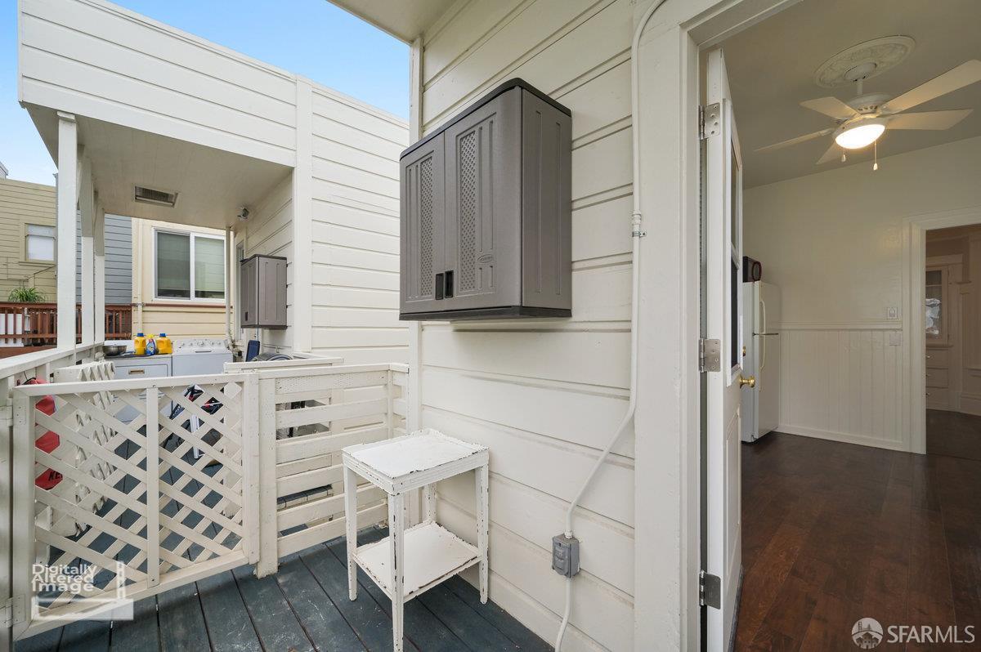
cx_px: 490
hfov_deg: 104.3
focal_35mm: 14
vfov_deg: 81.1
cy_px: 326
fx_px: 381
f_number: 11
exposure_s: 1/200
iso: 640
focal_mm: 14
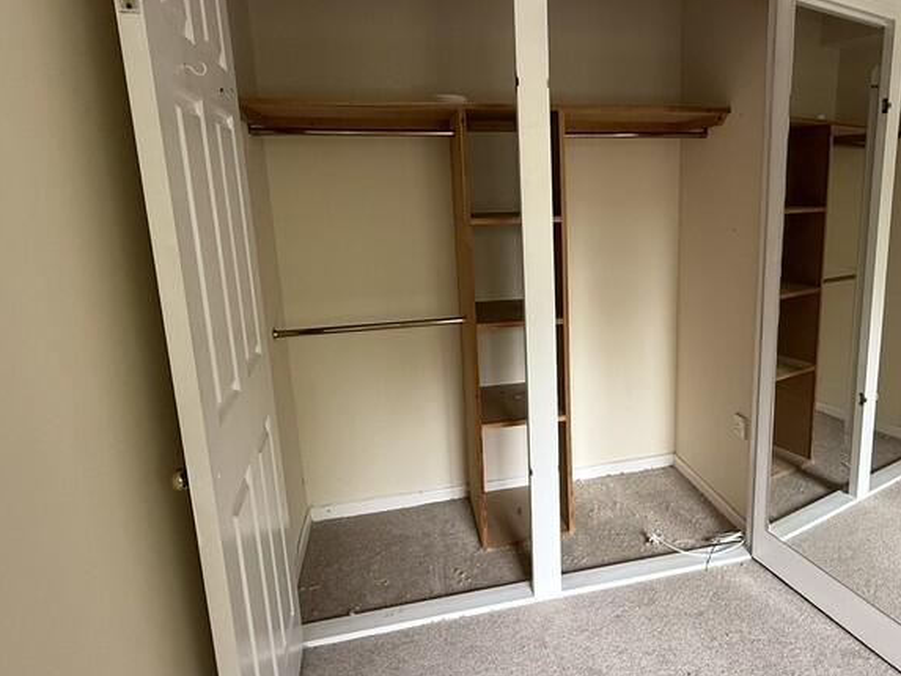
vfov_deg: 54.8
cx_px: 601
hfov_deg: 67.5
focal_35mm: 25
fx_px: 651
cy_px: 314
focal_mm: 2.22
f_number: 2.2
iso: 200
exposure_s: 1/99
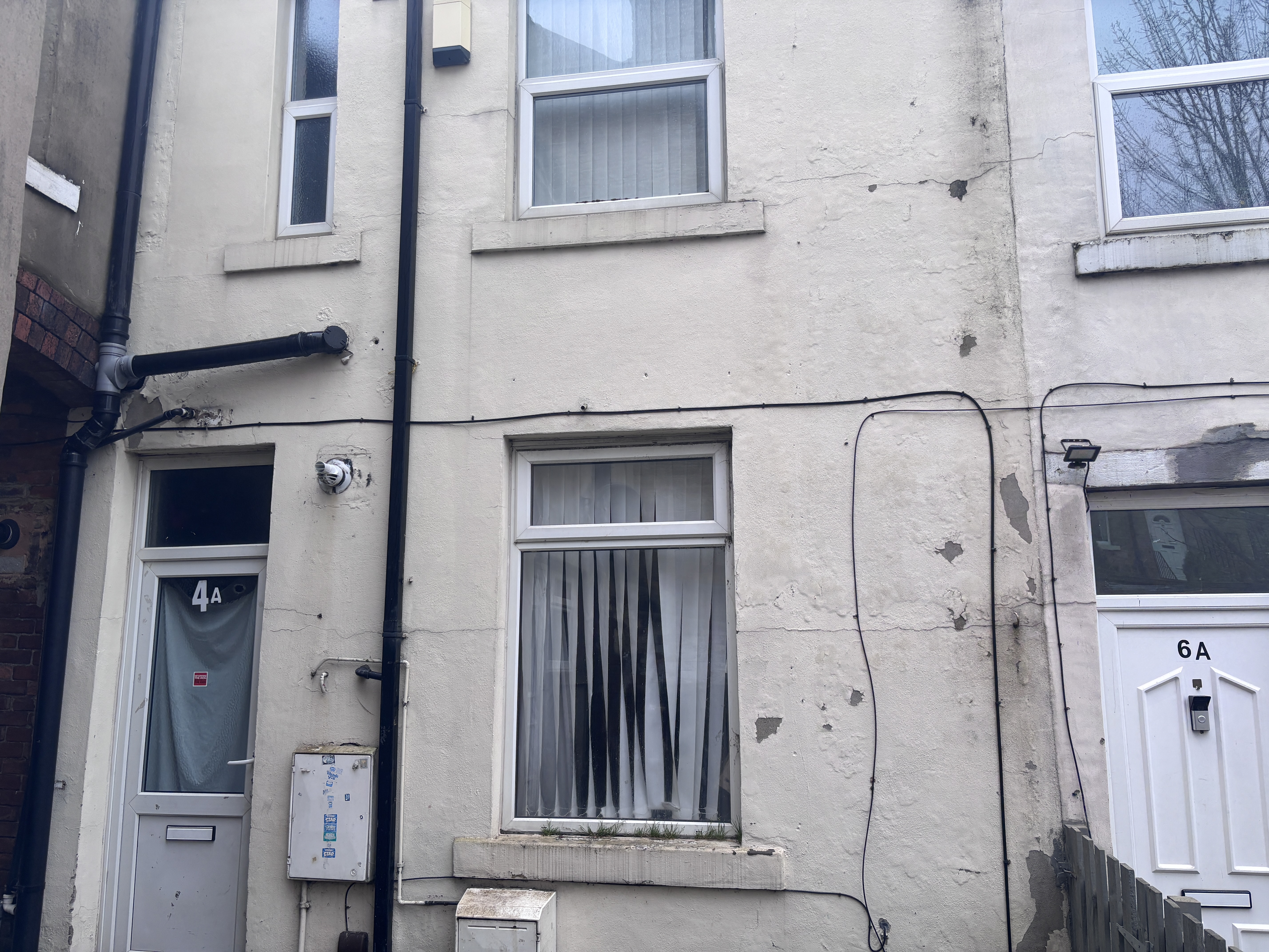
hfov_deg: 67.3
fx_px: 953
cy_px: 476
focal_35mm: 26
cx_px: 634
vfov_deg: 53.1
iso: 50
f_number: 1.6
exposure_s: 1/341
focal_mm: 5.96
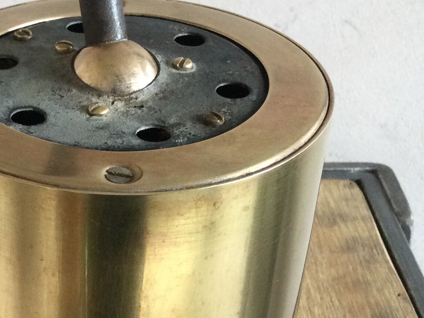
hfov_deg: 21.8
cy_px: 253
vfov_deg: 16.7
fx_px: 1078
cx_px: 42
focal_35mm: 88
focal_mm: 3.3
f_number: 2.4
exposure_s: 1/33
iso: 50
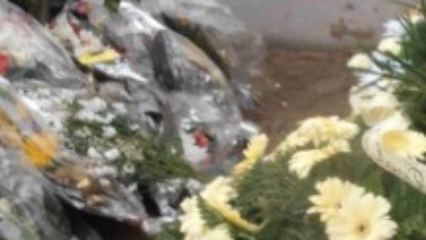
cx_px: 611
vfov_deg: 15.7
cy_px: 138
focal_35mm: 77
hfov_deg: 23.1
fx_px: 870
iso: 80
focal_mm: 4.2
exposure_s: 1/500
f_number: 3
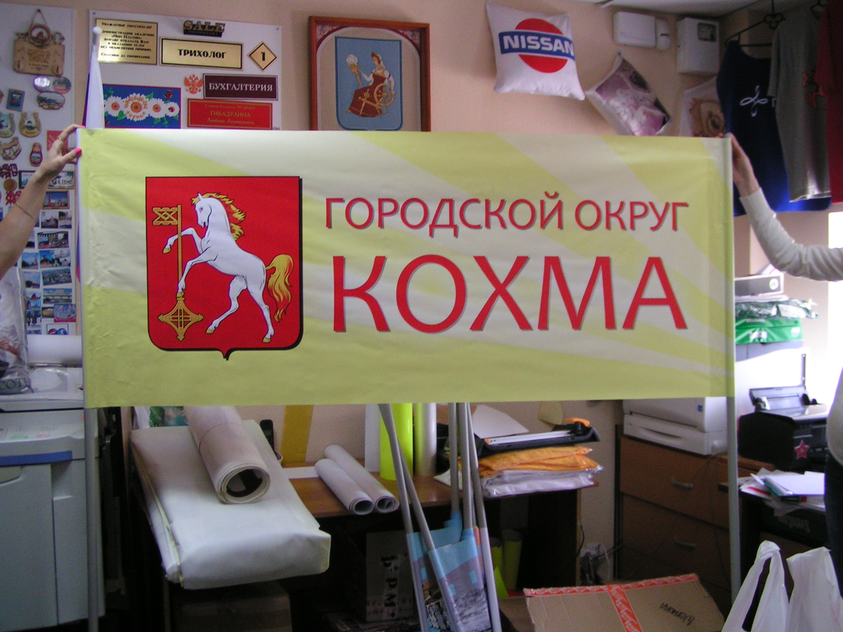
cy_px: 316
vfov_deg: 37.7
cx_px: 422
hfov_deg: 49.0
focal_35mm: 38
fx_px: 925
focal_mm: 5.8
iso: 125
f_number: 2.8
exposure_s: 1/40
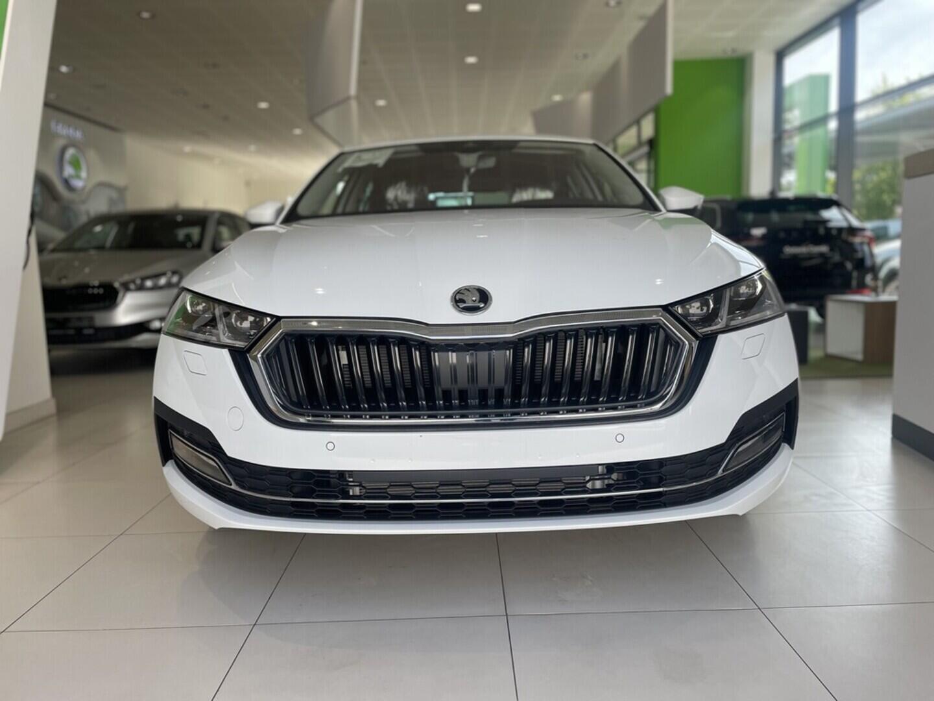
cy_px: 350
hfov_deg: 67.3
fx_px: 702
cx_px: 467
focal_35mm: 26
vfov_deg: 53.1
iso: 50
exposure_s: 1/801
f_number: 1.6
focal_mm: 4.2
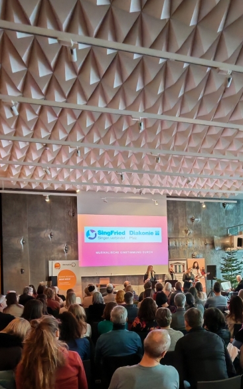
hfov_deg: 42.4
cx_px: 169
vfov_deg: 62.5
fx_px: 307
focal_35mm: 29
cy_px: 269
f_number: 2.2
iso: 400
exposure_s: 1/14
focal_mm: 1.96
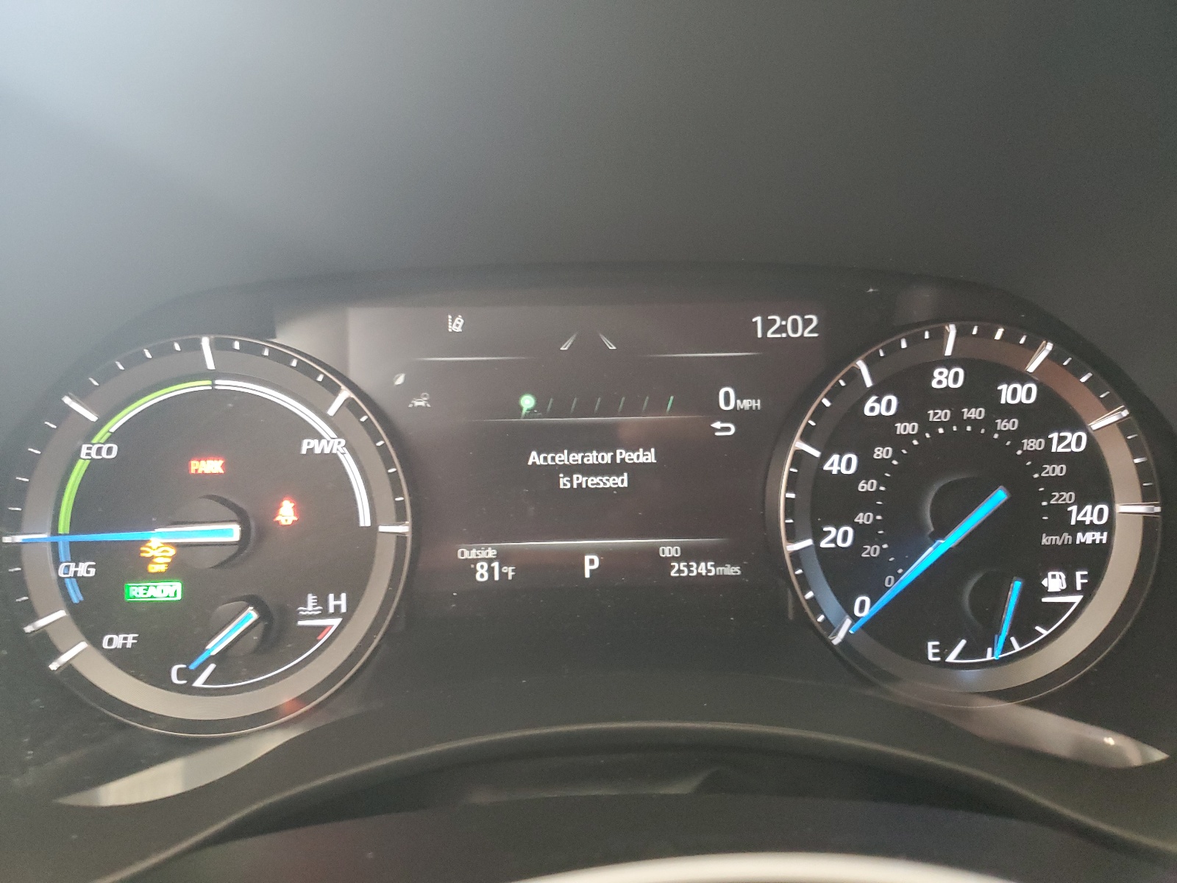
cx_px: 588
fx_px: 884
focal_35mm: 26
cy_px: 442
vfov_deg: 53.1
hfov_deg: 67.3
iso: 336
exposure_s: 1/20
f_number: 1.5
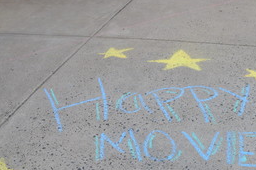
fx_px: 419
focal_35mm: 59
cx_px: 214
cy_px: 158
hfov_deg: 32.8
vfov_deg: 22.3
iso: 220
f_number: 5.6
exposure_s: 1/125
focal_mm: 18
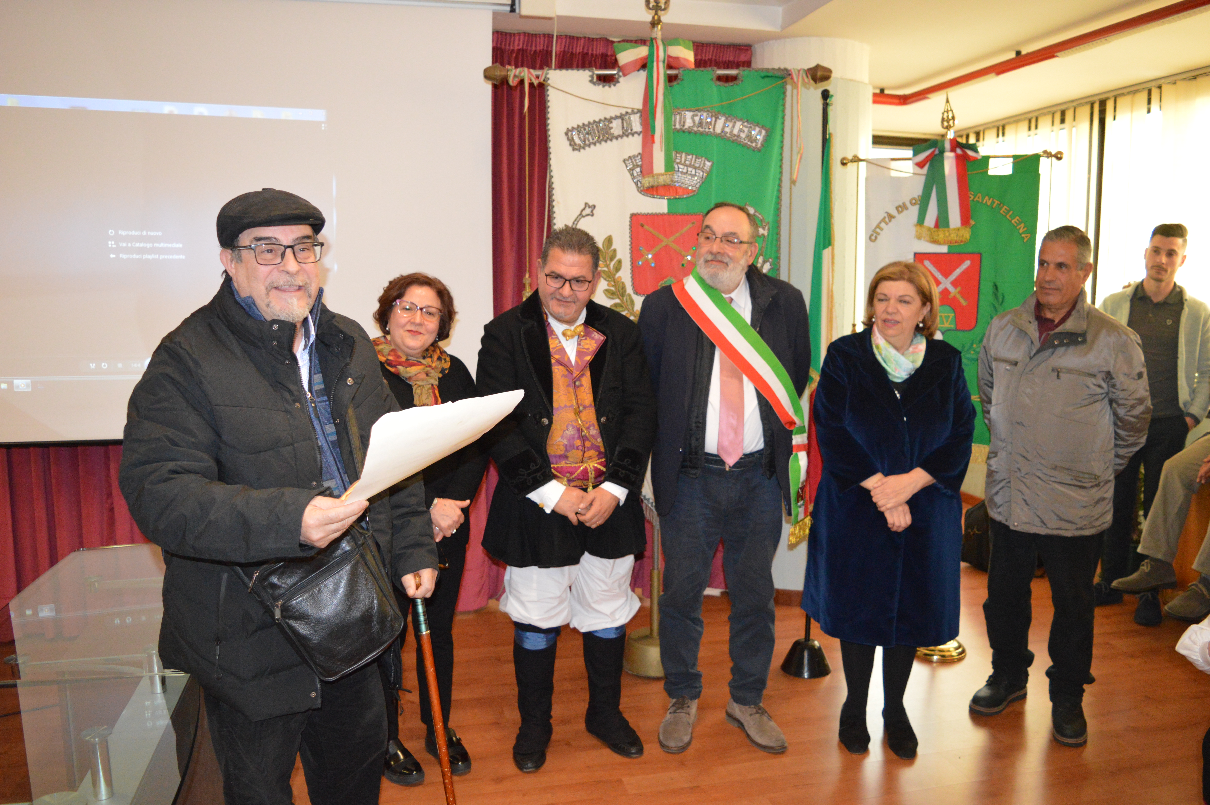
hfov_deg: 67.4
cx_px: 605
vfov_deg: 47.8
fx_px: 907
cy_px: 402
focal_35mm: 27
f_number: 3.5
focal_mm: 18
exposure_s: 1/60
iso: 2200
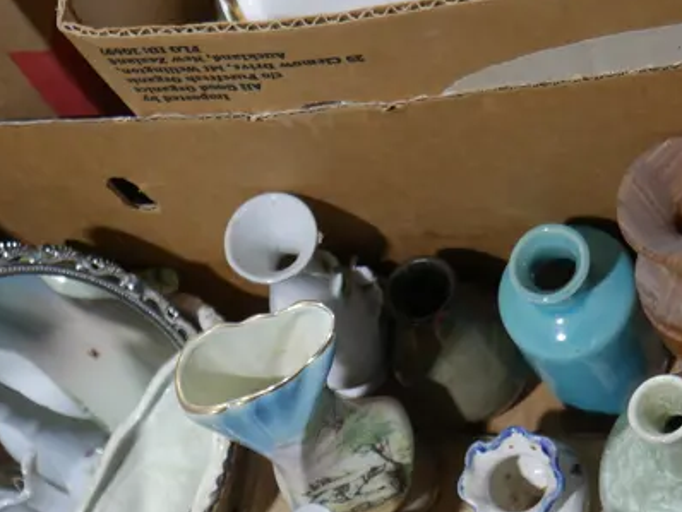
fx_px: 1419
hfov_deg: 26.9
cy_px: 616
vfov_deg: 19.3
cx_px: 446
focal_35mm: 72
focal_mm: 14
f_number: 3.5
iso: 200
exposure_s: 1/60
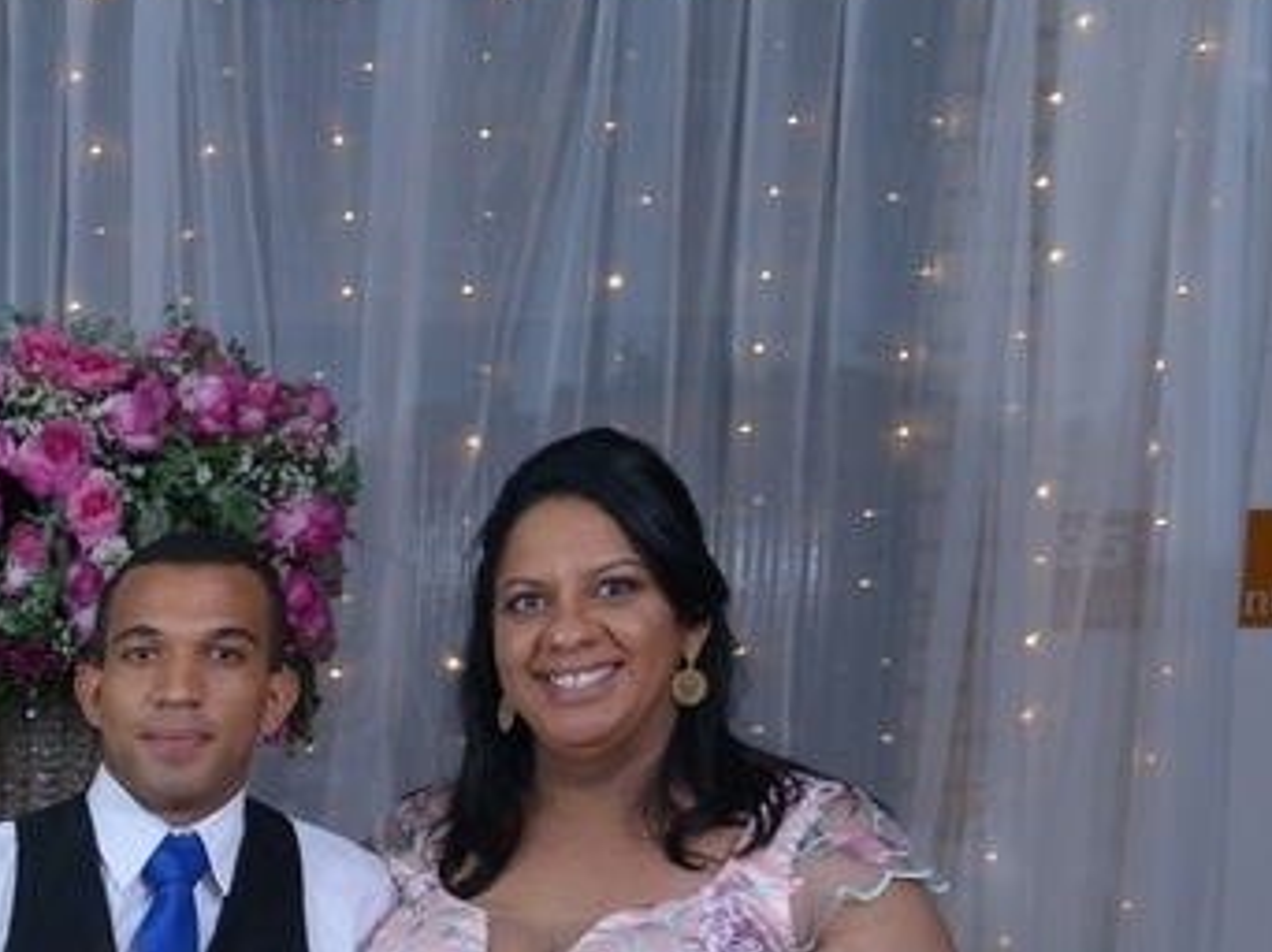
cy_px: 1374
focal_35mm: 108
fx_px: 3966
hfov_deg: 16.0
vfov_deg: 13.0
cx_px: -878
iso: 1100
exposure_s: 1/200
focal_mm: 32
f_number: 5.6
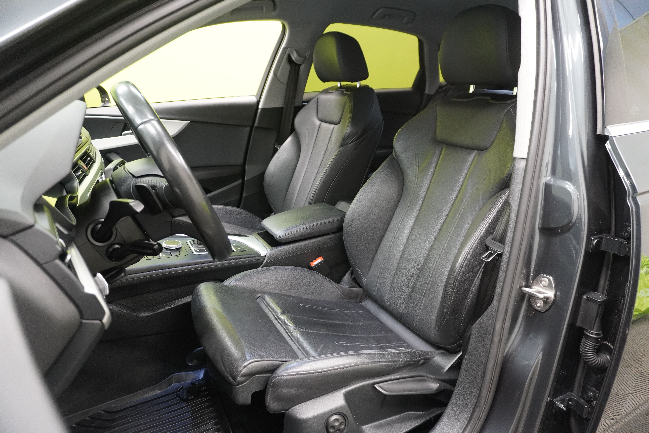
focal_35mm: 24
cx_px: 324
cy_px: 216
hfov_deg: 73.7
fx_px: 433
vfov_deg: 53.1
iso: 1600
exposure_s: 1/30
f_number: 3.5
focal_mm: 16
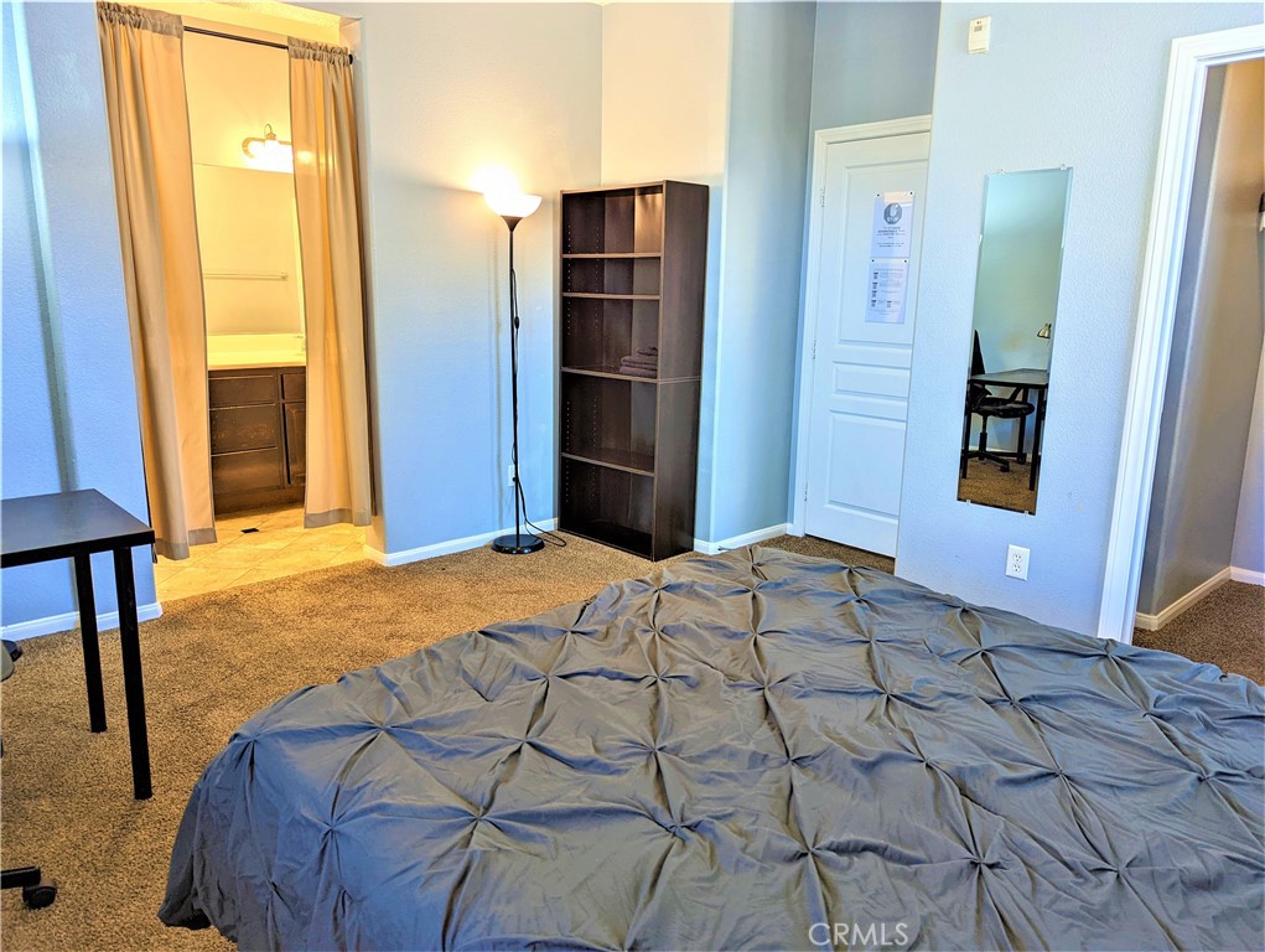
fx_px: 878
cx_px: 632
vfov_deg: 56.9
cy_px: 476
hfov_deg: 71.5
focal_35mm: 24
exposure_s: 1/24
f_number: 1.85
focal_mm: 6.81
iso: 35
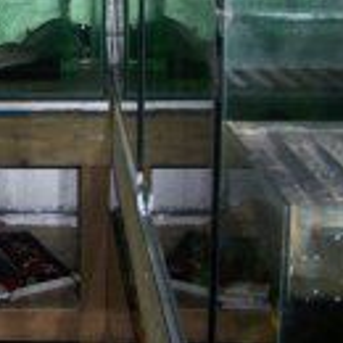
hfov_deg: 17.7
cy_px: 63
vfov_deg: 18.1
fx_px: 1065
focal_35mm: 95
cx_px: -32
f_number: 2.8
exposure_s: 1/60
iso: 80
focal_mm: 6.3
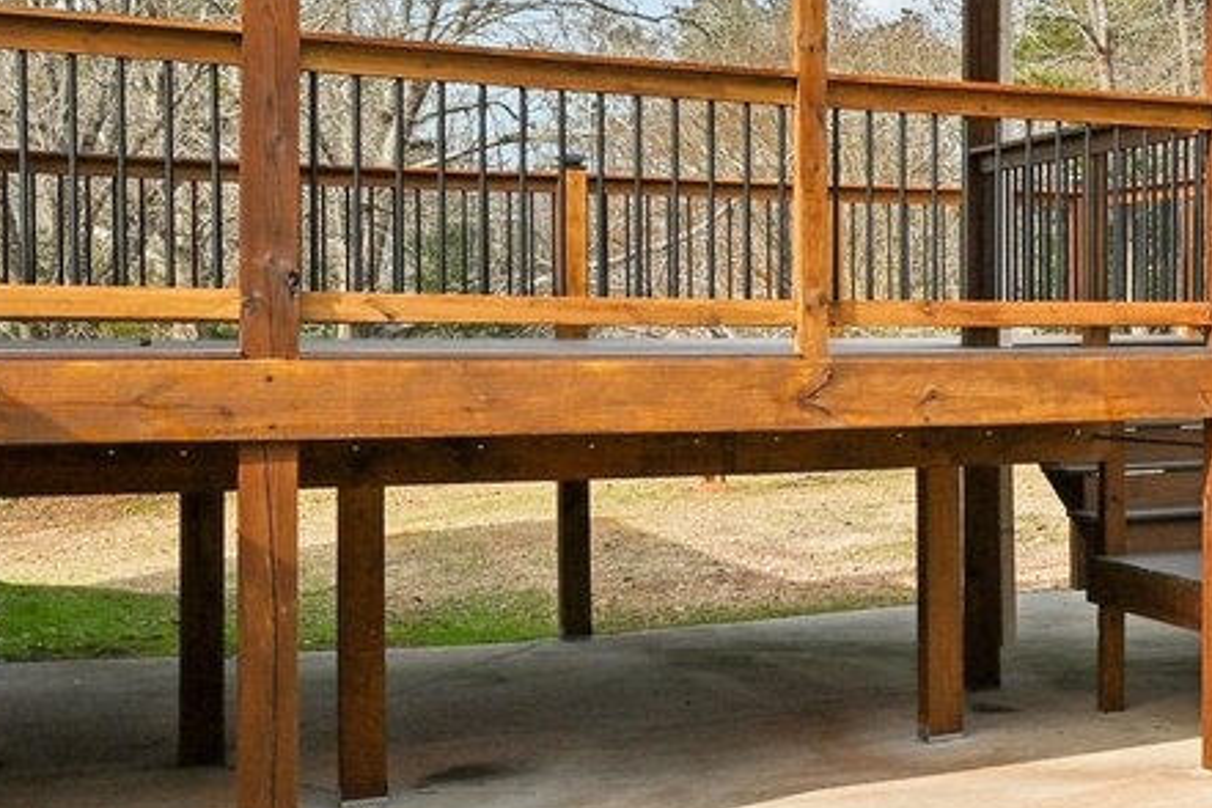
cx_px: 1899
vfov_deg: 20.9
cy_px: 345
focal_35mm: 65
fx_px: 2188
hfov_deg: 23.5
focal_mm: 14
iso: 100
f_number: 8
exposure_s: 1/250
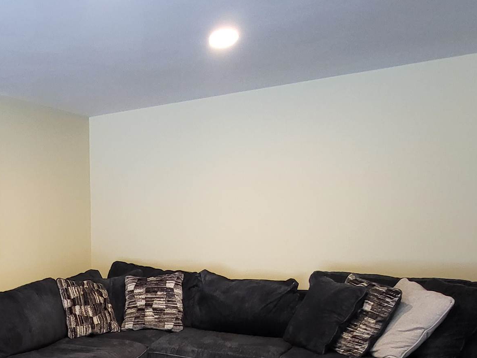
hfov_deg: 49.8
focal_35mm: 34
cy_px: 434
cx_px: 76
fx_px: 468
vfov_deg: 33.6
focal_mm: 1.74
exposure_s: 1/60
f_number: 2.2
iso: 320
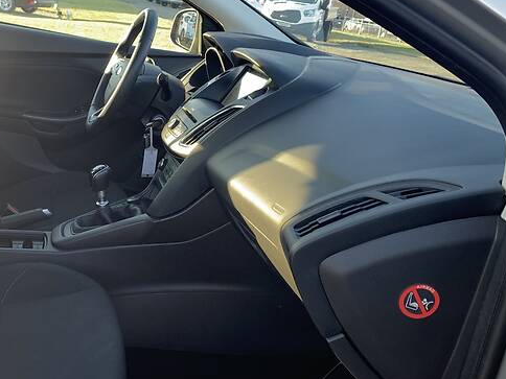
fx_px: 629
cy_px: 153
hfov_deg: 42.6
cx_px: 134
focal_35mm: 43
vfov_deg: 33.5
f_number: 1.8
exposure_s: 1/121
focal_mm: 4.2
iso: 64
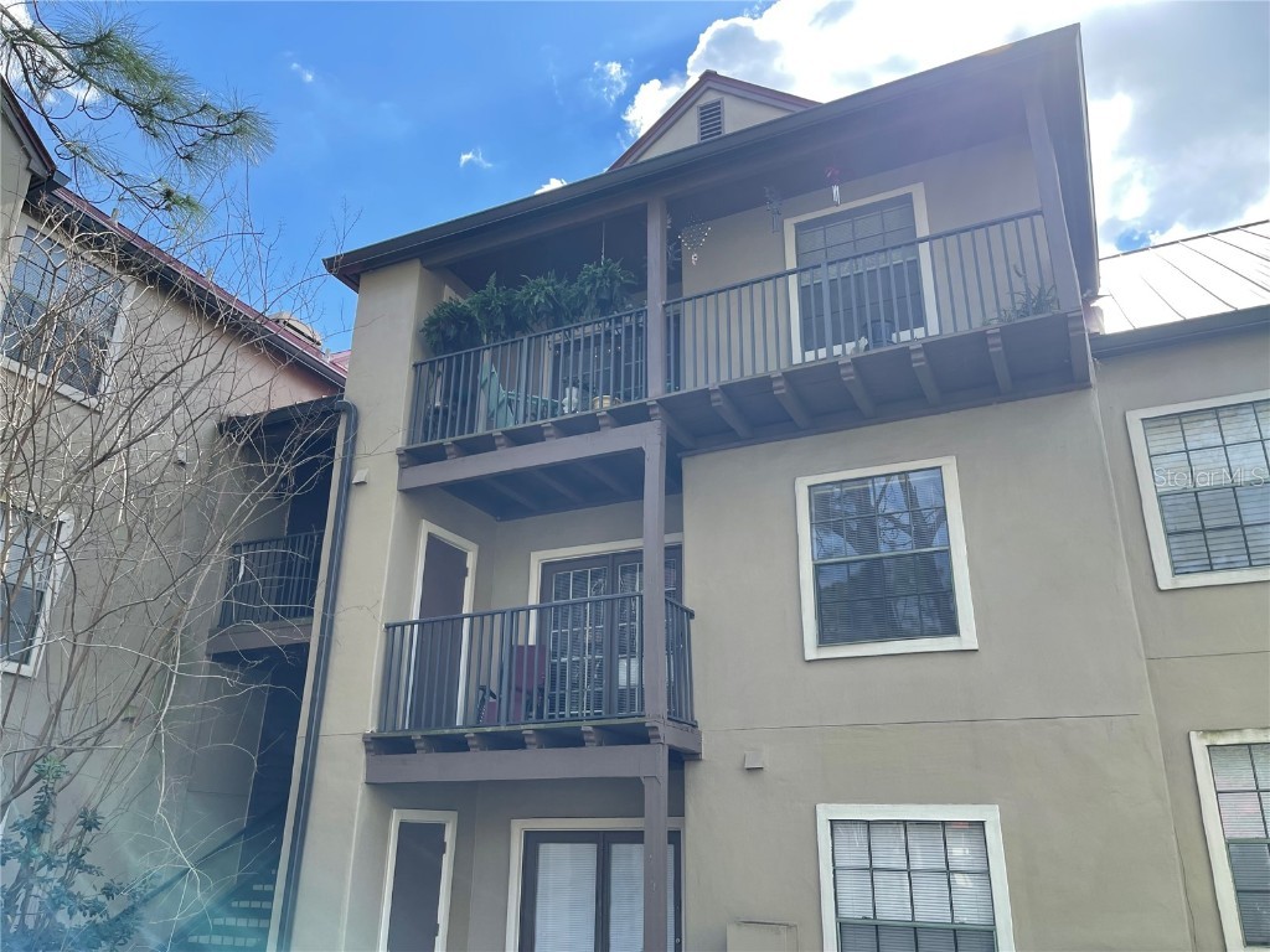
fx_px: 954
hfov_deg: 67.3
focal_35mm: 26
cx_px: 635
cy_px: 476
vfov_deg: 53.1
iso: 32
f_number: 1.6
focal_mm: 5.1
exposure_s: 1/901
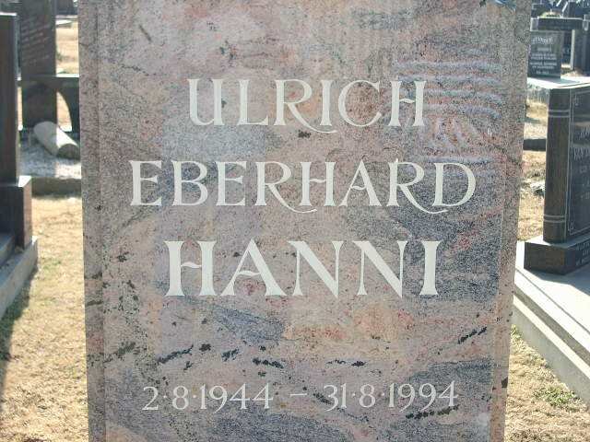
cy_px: 221
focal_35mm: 62
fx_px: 1057
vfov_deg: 23.7
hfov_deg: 31.2
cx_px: 295
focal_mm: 10.2
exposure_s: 1/125
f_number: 3.5
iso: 50
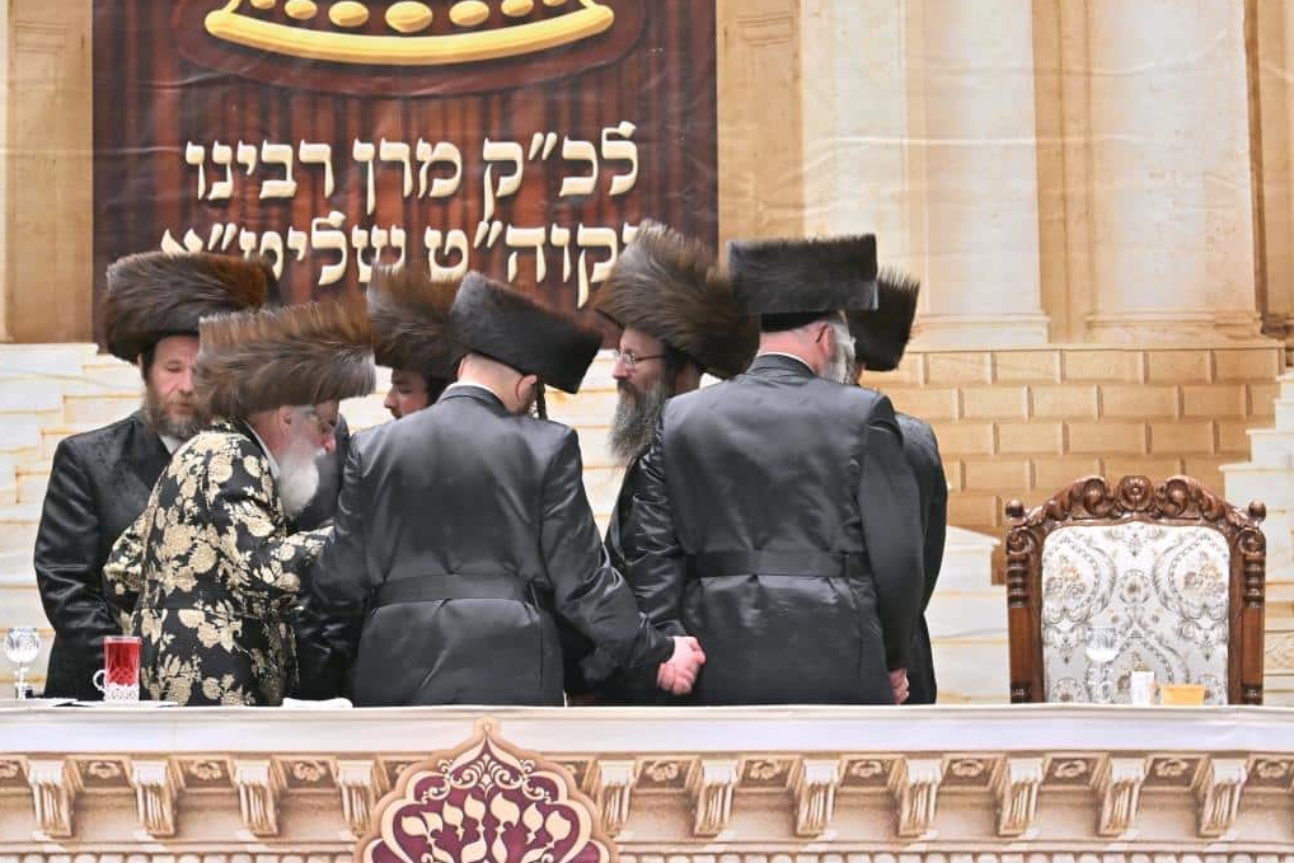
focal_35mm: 181
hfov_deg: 11.4
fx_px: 6506
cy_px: 431
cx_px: 646
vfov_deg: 7.6
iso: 400
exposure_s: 1/250
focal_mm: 120
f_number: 2.8
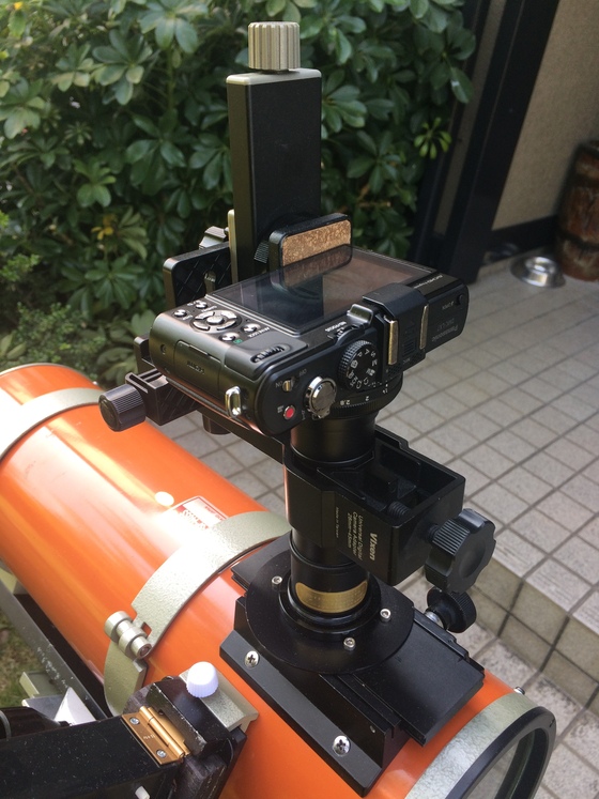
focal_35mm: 29
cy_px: 400
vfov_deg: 61.7
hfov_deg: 48.2
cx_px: 300
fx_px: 669
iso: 32
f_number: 2.2
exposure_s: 1/120
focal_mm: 4.15
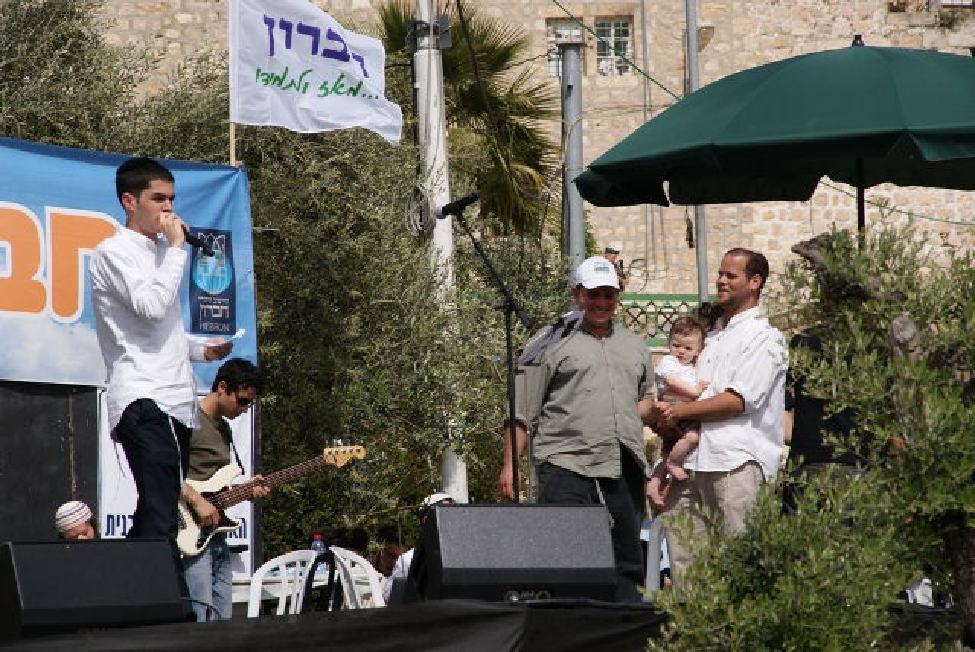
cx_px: 488
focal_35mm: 180
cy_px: 326
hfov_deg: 11.4
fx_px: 4879
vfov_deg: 7.6
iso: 100
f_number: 11
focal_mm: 120
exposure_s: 1/320
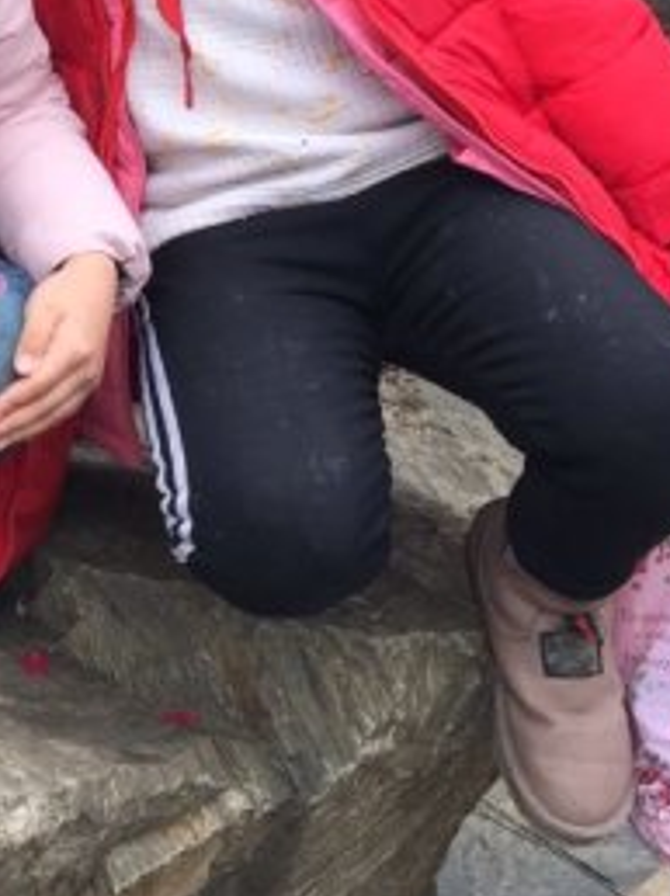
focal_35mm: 96
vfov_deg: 18.6
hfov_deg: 14.5
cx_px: -285
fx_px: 2482
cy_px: -363
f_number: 2.2
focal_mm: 4.15
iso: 32
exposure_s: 1/237
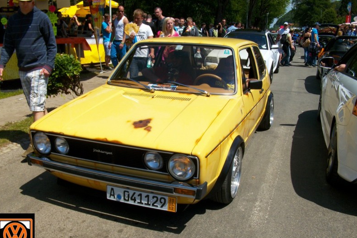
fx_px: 357
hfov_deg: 53.1
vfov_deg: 36.8
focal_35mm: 36
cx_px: 177
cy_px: 135
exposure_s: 1/463
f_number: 5.5
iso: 80
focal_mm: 5.7
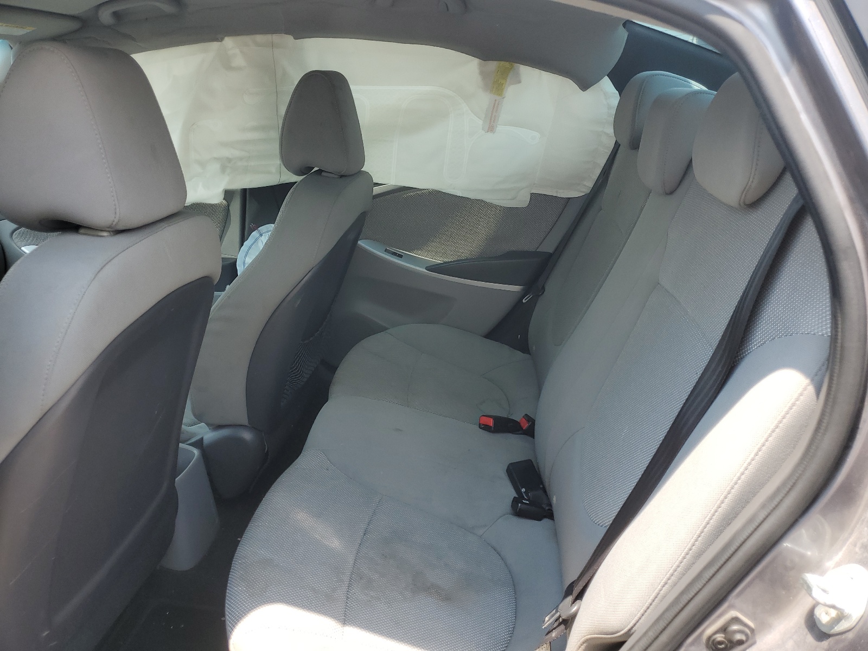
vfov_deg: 53.1
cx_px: 434
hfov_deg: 67.3
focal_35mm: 26
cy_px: 326
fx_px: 652
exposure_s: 1/435
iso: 50
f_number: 1.5
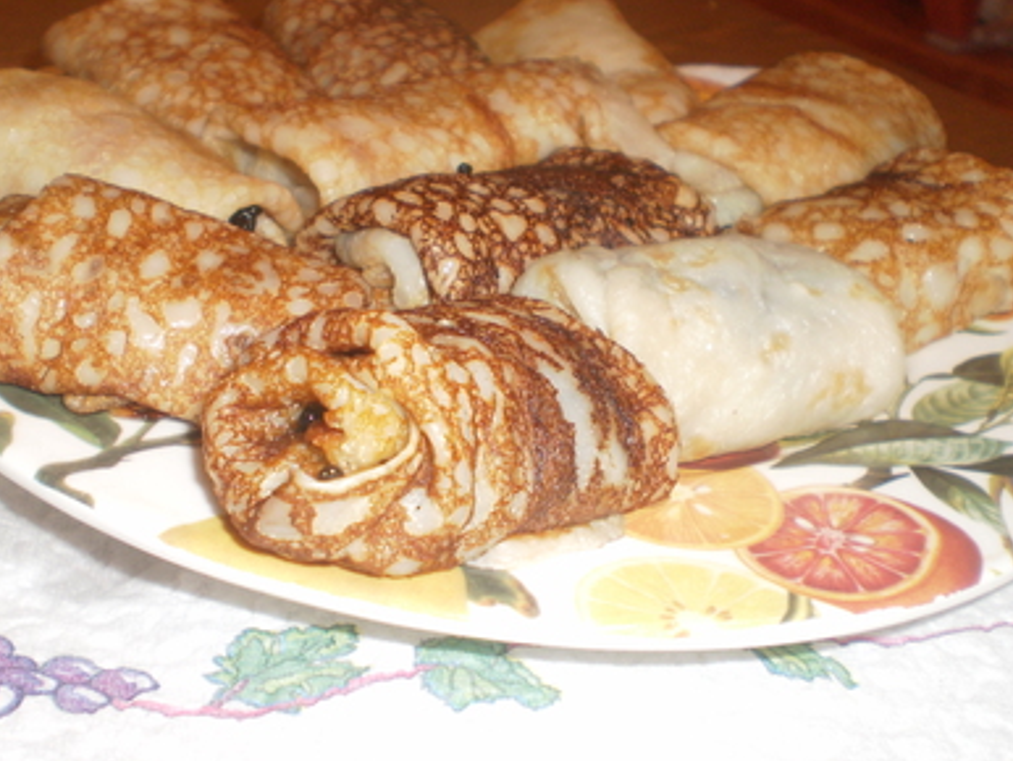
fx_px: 1230
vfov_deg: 34.4
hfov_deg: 44.7
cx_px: 441
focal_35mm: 42
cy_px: 383
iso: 125
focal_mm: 6.3
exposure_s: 1/30
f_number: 3.1
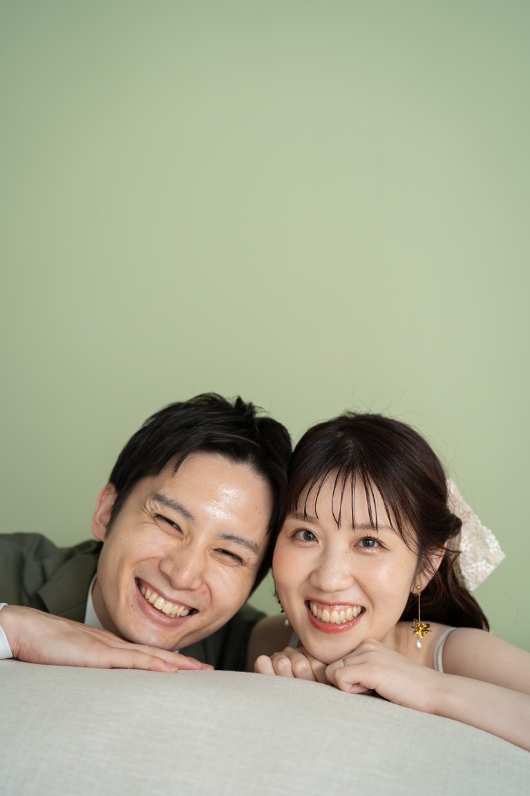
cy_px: 398
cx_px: 265
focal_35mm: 50
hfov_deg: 27.0
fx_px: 1104
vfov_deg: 39.6
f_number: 2.5
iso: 400
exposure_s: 1/125
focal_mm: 50
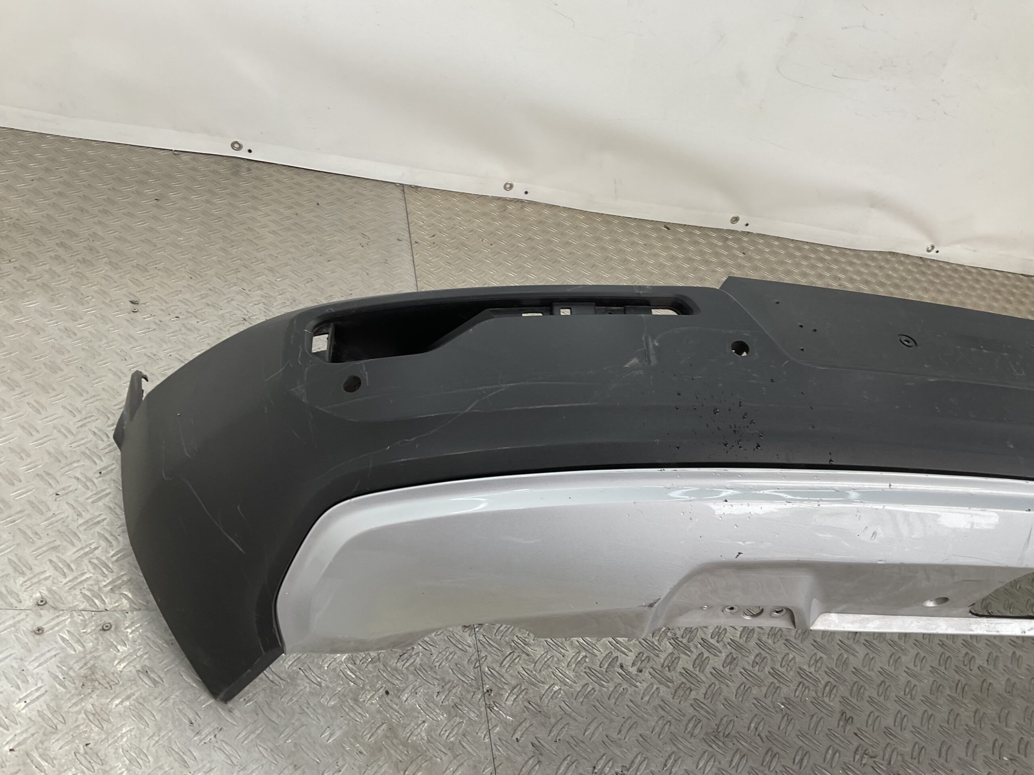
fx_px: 866
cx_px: 517
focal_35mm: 29
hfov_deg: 61.7
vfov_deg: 48.2
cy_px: 388
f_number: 1.8
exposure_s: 1/120
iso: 20
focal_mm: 3
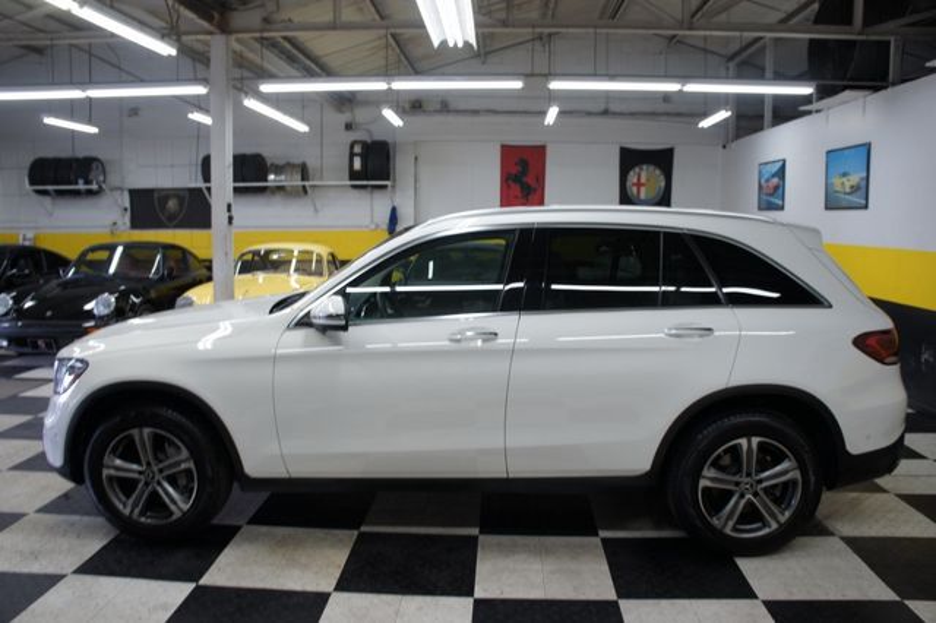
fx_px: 702
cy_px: 312
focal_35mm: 27
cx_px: 468
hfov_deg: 67.4
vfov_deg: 47.9
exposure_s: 1/40
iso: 200
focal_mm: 18
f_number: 4
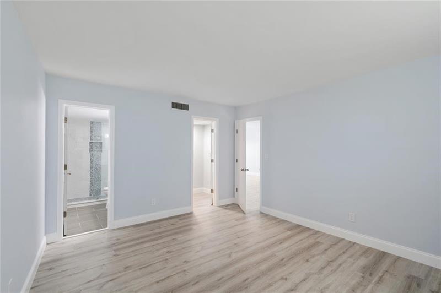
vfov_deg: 77.2
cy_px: 146
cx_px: 220
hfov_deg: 100.4
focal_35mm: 15
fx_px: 184
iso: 200
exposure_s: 1/20
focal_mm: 10
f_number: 4
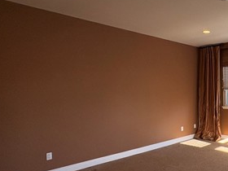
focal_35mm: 32
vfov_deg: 44.1
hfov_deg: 47.1
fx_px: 211
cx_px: 229
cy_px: 92
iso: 125
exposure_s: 1/108
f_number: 2.2
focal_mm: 2.22
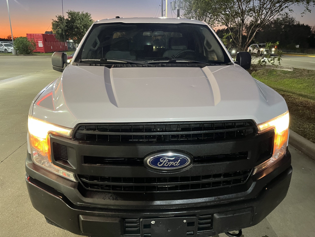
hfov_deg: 67.3
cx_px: 158
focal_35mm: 26
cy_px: 118
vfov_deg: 53.1
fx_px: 237
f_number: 1.6
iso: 400
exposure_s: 1/40
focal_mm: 5.1
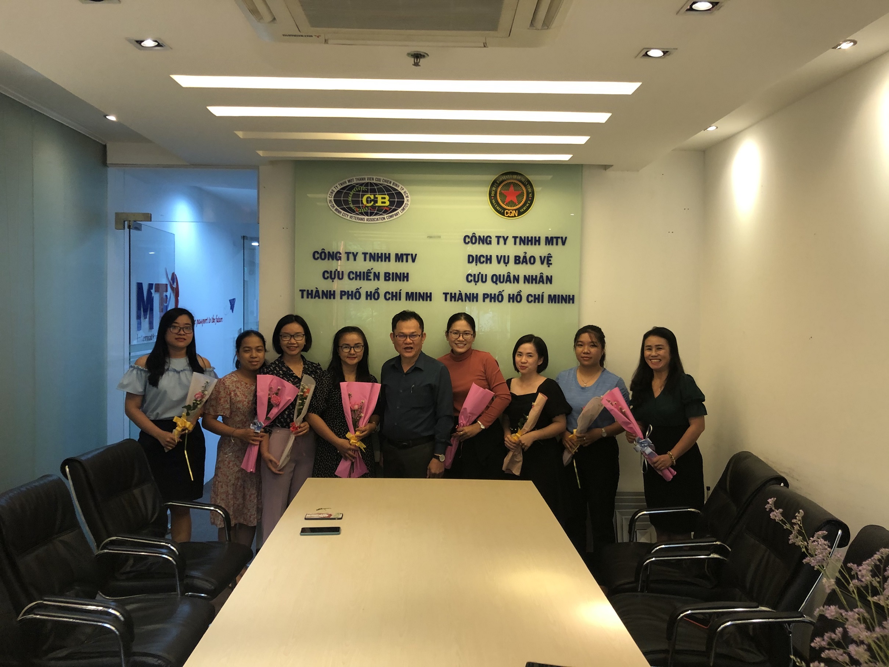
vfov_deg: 49.7
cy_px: 334
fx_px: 719
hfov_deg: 63.4
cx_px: 444
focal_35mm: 28
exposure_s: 1/17
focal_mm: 4
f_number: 1.8
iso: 40
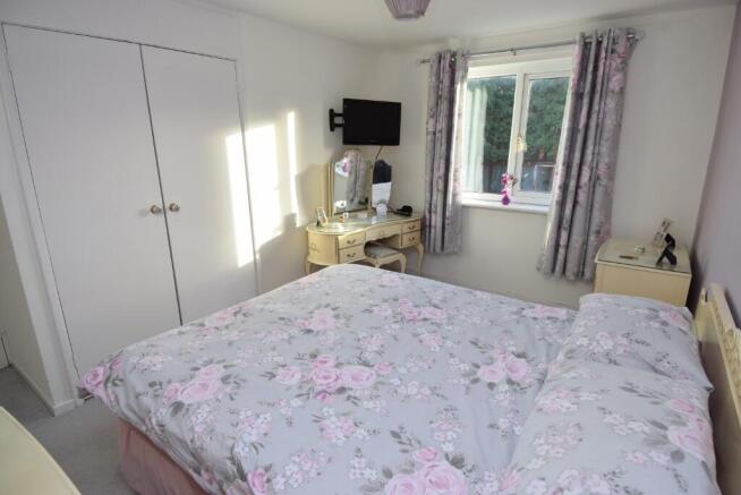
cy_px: 248
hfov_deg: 90.0
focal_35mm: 18
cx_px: 370
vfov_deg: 67.5
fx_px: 371
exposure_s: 1/125
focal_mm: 12
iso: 400
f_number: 5.6
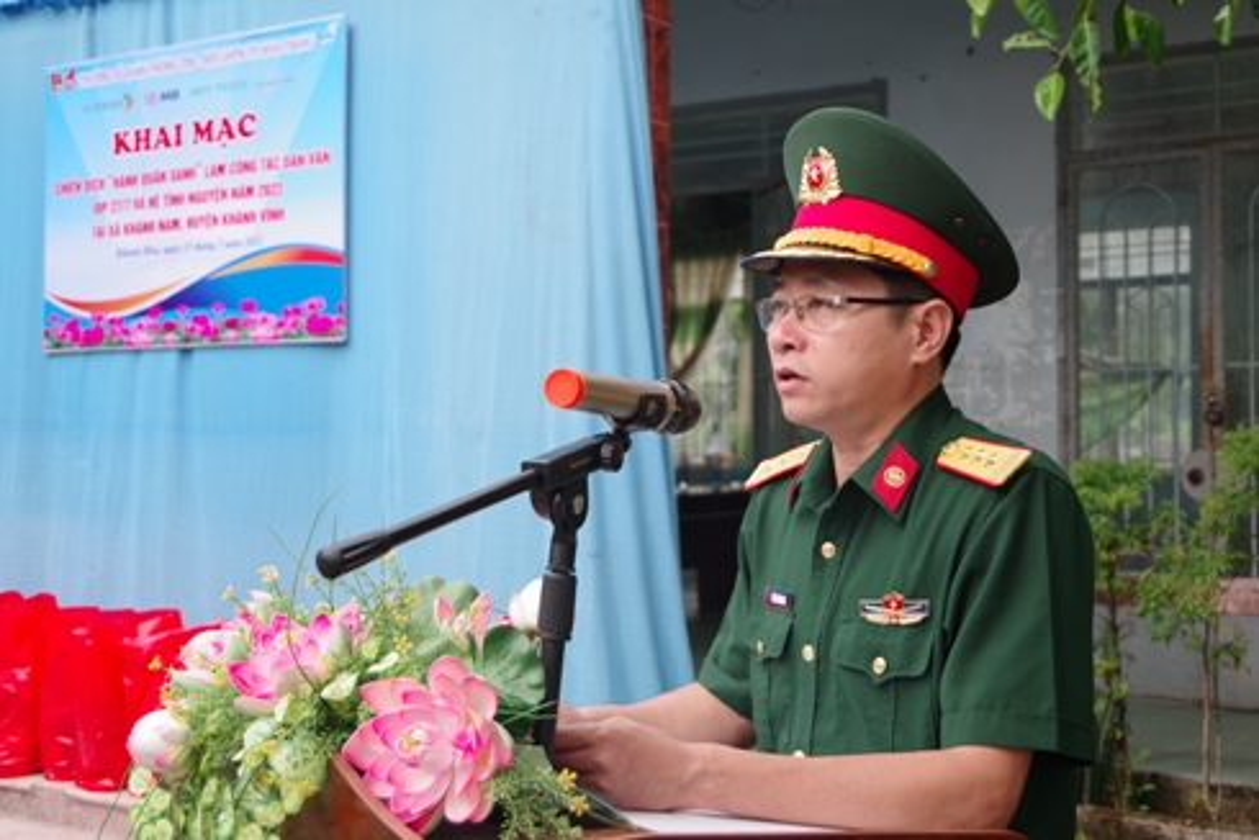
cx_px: 630
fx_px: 1469
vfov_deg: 31.9
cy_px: 420
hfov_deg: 46.4
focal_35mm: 42
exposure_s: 1/125
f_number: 4
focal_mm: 28
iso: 200
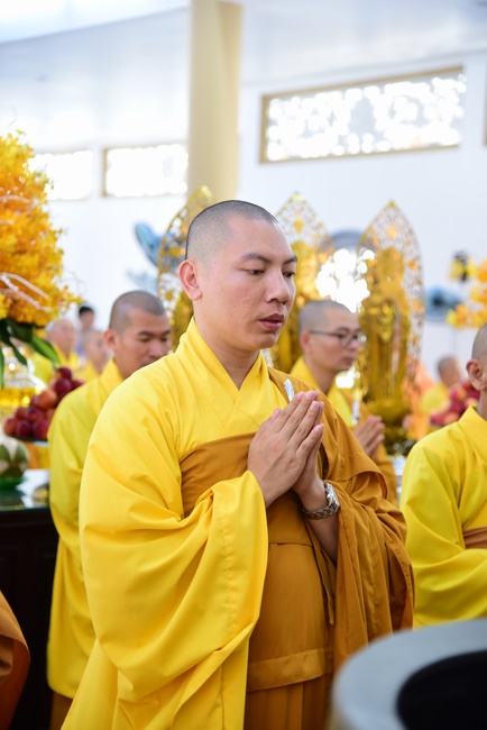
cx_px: 244
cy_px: 365
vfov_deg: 24.8
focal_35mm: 82
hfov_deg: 16.7
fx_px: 1662
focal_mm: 82
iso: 1000
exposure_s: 1/40
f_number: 4
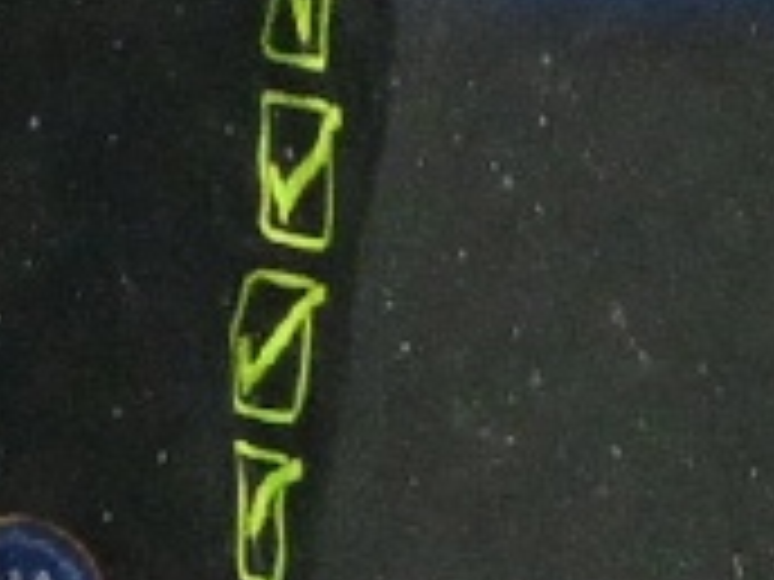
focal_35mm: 4026
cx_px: 76
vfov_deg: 0.4
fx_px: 90020
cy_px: -1147
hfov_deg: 0.5
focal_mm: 400
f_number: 4
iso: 3200
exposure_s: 1/1600
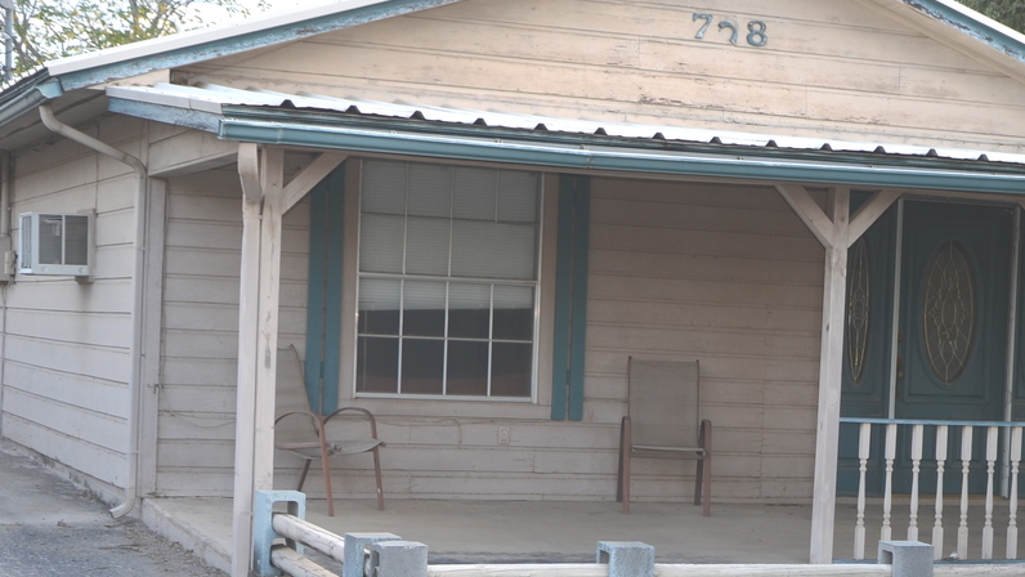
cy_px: 452
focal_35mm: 90
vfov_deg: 13.4
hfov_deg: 23.4
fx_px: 2446
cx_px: 786
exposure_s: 1/250
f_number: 5
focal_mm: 28
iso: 100
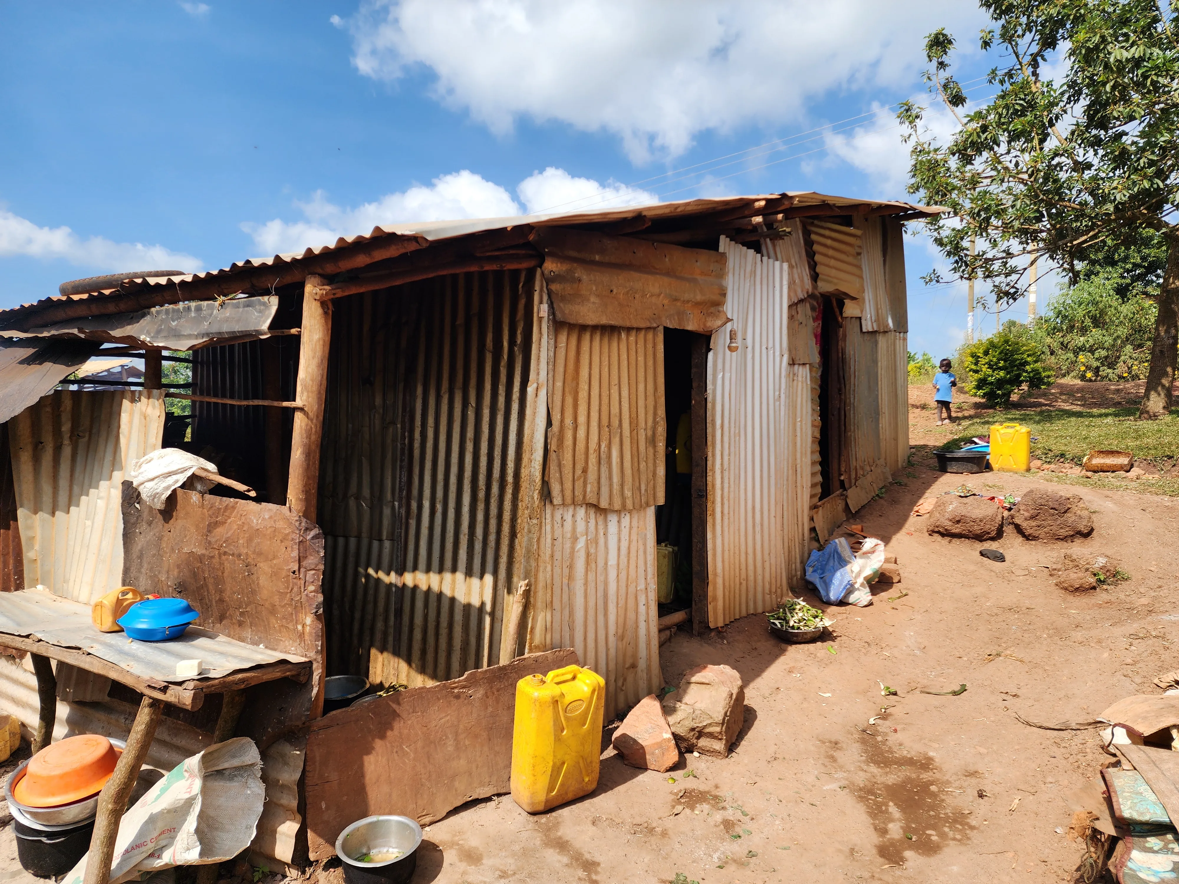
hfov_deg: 73.9
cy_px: 442
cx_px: 590
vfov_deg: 58.9
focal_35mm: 23
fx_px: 783
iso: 12
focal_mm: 6.4
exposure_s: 1/820
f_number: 1.8
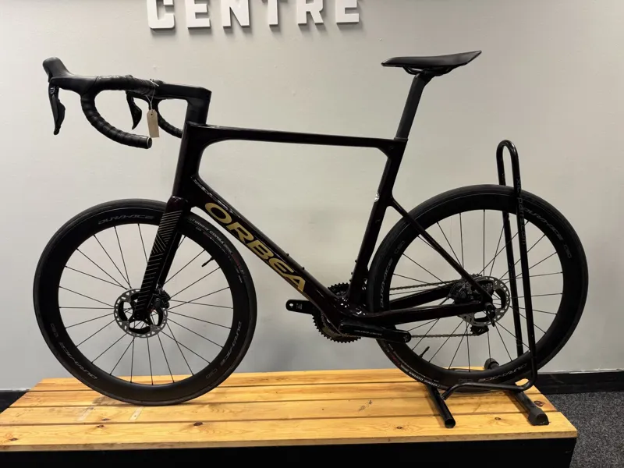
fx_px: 433
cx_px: 312
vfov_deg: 56.8
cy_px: 234
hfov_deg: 71.6
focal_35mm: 24
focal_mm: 6.76
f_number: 1.78
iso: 125
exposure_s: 1/50
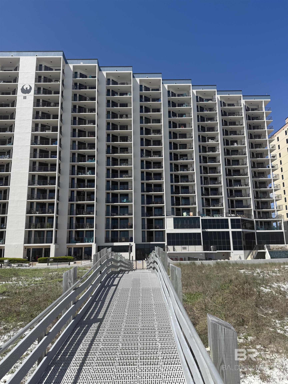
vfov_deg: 71.6
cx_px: 144
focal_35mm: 24
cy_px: 192
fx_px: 266
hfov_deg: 56.8
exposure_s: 1/5714
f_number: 1.78
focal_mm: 6.76
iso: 80
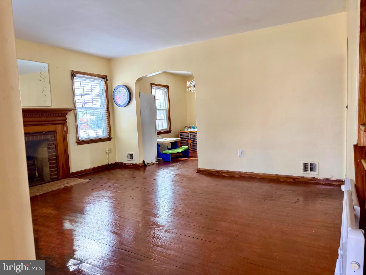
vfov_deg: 56.8
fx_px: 254
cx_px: 183
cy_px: 138
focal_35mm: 24
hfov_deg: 71.6
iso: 200
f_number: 1.78
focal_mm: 6.76
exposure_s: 1/144
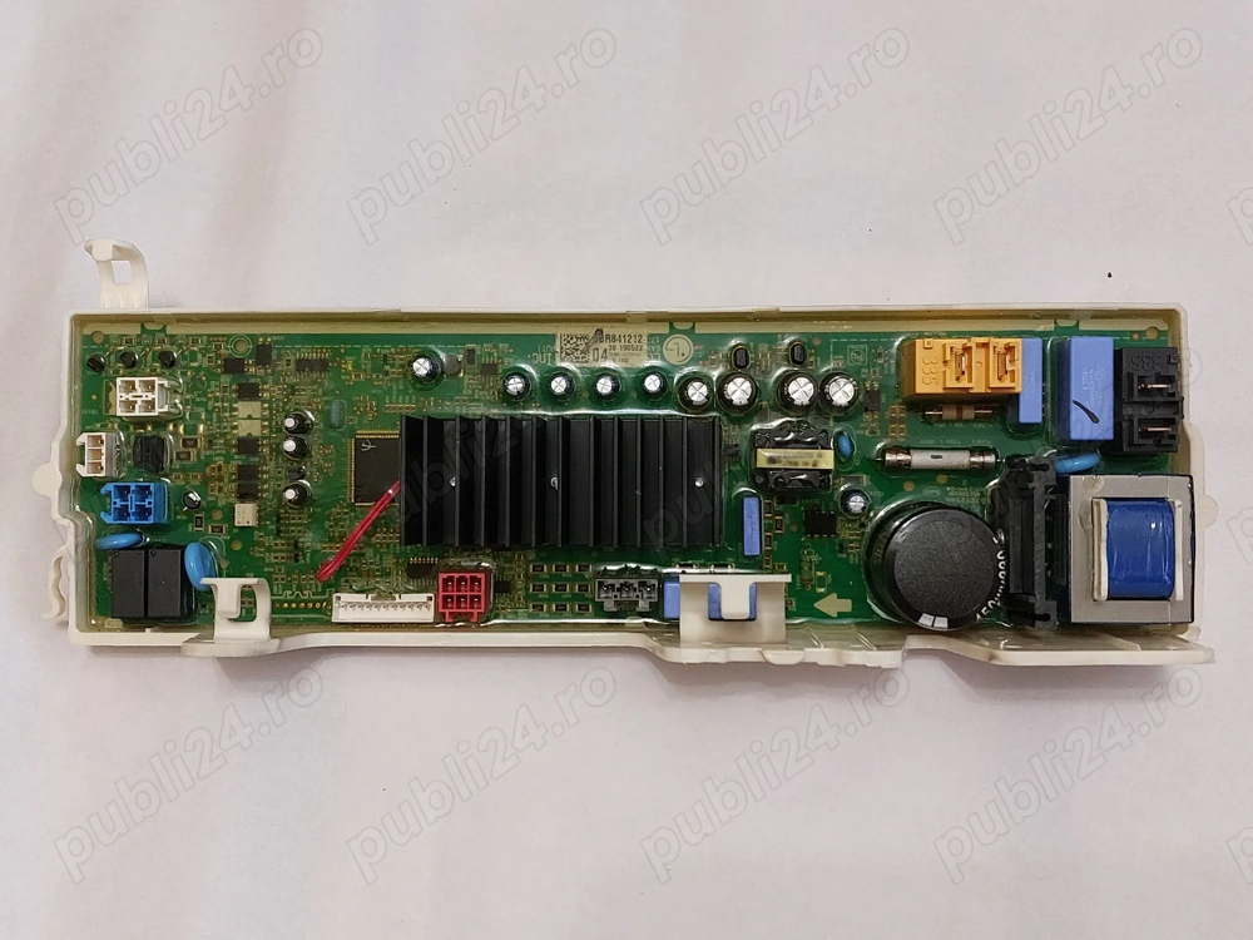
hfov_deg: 69.4
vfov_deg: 54.9
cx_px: 626
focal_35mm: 25
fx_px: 905
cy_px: 470
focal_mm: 5.23
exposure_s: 1/50
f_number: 1.8
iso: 250
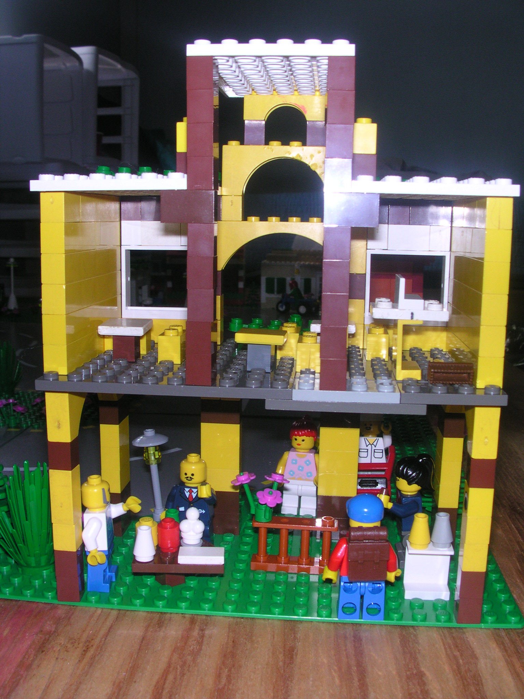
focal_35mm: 37
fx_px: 747
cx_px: 262
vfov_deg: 50.1
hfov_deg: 38.7
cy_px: 350
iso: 100
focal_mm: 5.6
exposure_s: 1/60
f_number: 4.5
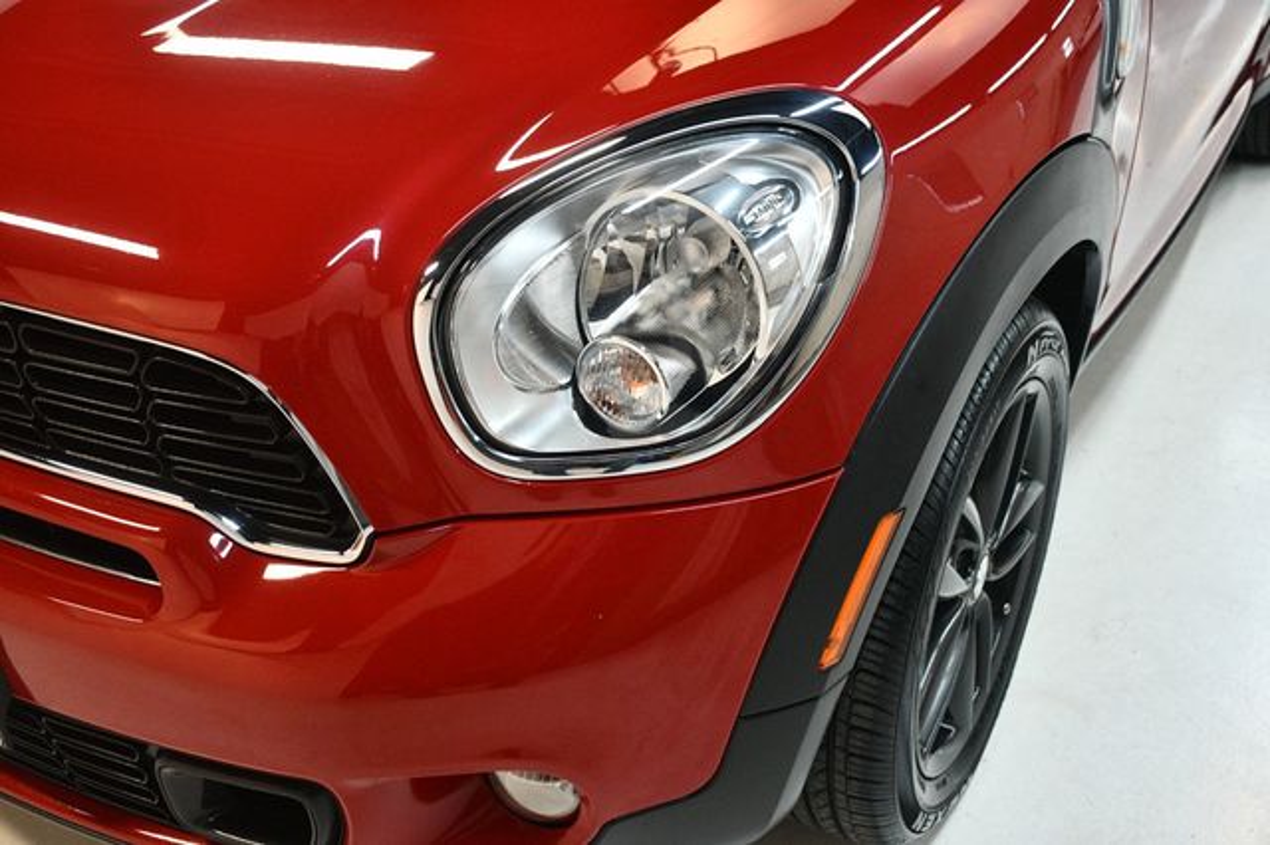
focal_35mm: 39
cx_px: 635
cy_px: 422
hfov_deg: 49.6
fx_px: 1375
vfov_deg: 34.2
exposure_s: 1/125
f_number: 3.8
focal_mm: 26
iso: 2000
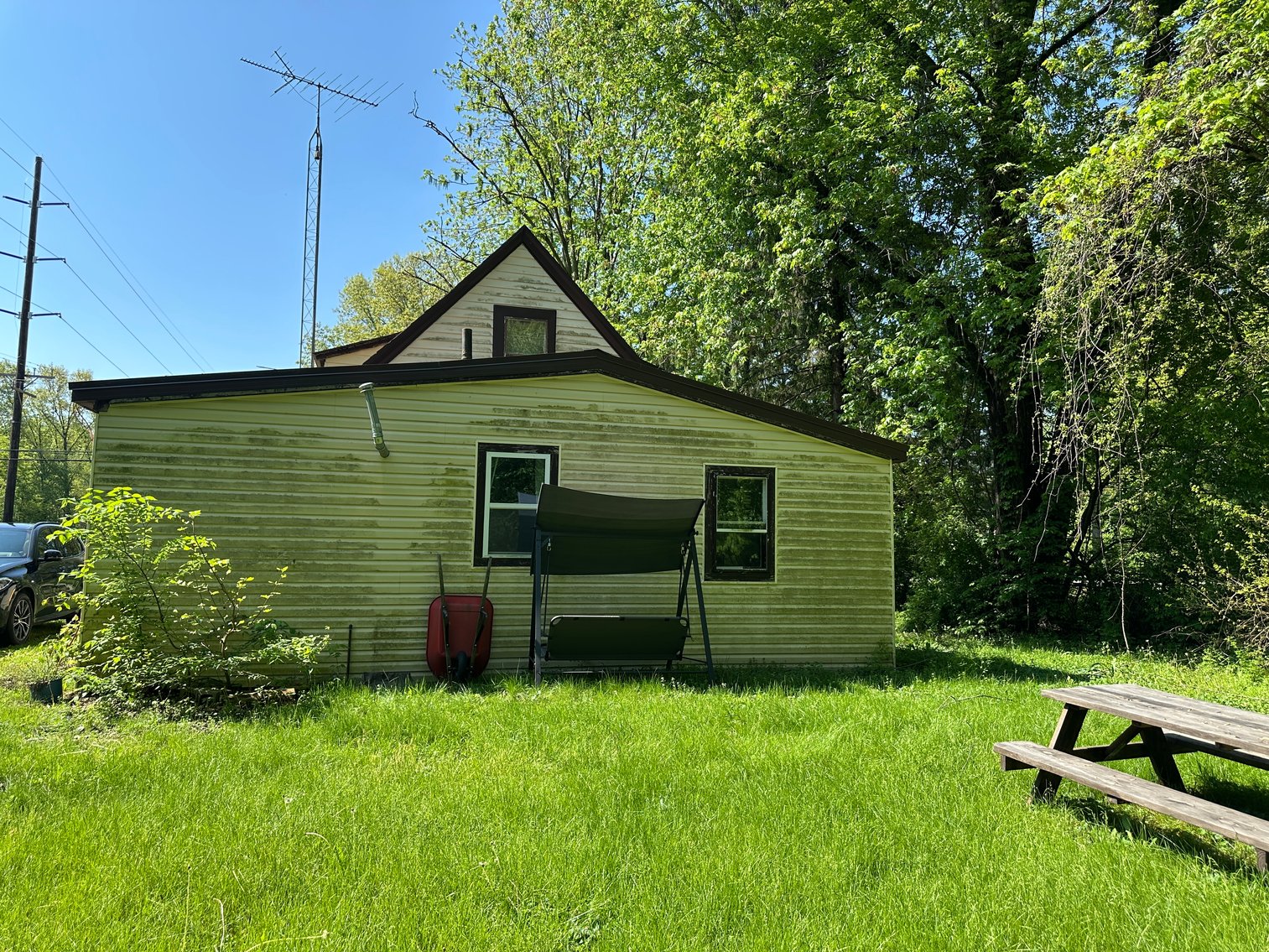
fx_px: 880
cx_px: 634
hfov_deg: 71.6
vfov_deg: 56.8
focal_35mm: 24
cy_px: 476
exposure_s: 1/1495
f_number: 1.78
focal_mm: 6.86
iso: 80
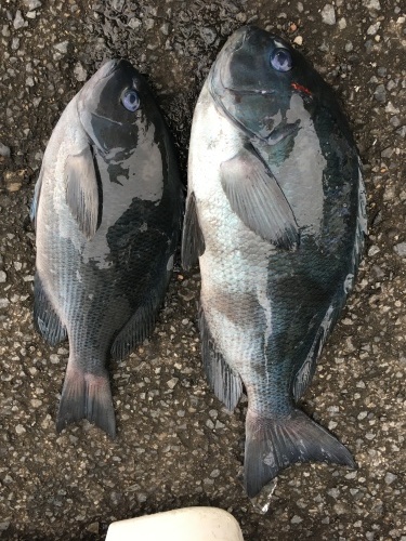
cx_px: 203
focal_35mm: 29
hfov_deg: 48.2
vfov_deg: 61.7
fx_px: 454
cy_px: 270
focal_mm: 4.15
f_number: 2.2
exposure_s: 1/30
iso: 25
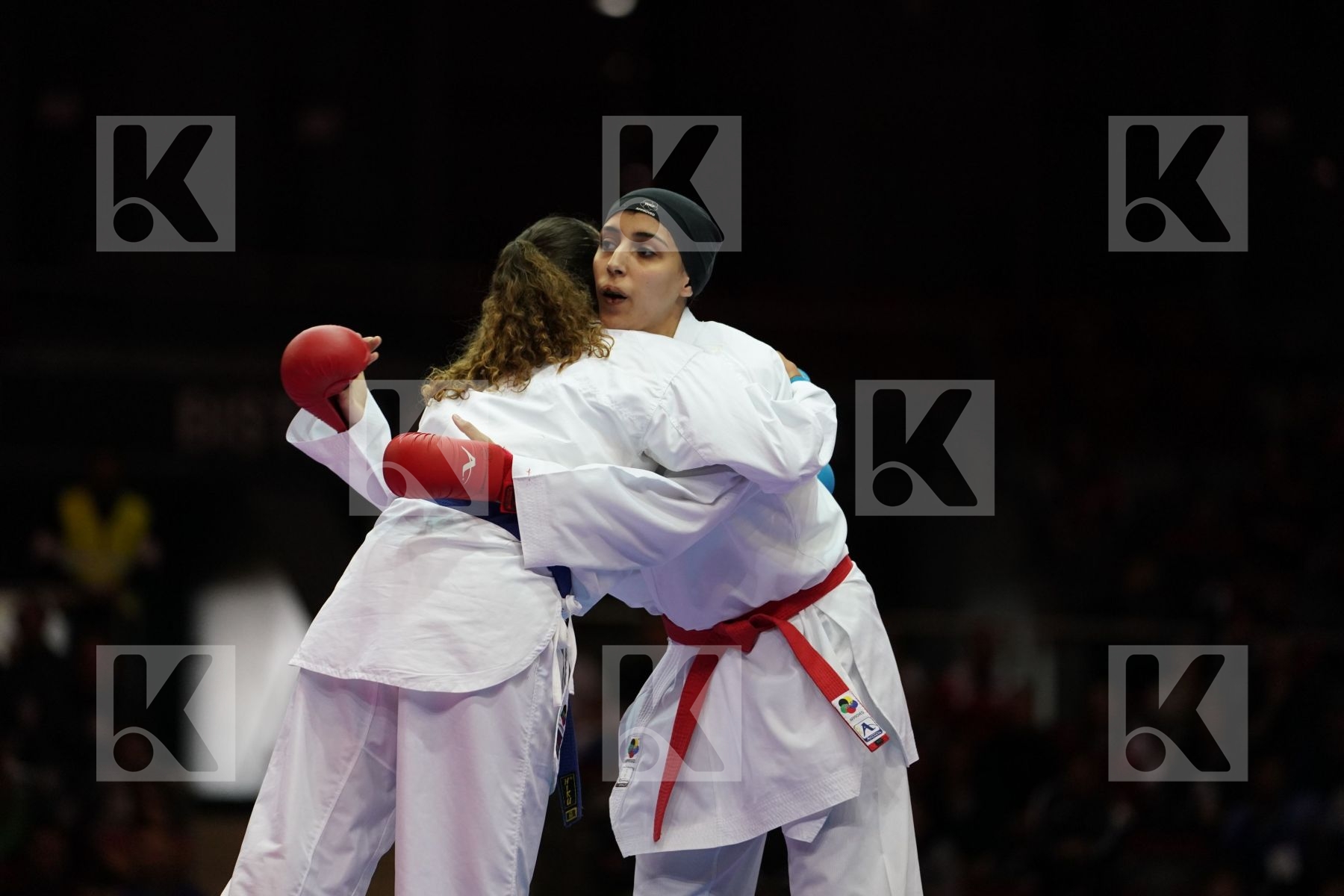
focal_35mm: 197
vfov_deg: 7.0
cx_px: 672
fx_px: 7354
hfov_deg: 10.4
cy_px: 448
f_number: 2.8
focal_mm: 197
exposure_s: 1/1000
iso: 2500
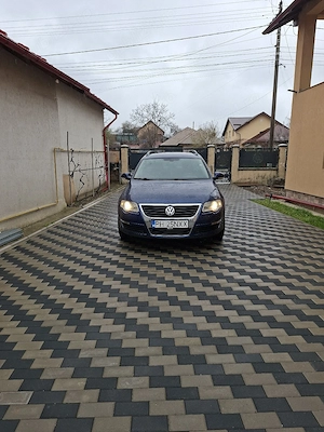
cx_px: 162
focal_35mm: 23
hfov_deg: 58.9
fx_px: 287
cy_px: 216
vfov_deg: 73.9
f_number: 1.8
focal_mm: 5.54
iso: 50
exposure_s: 1/417
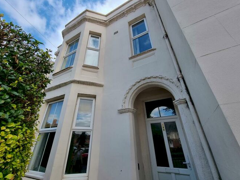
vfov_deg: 85.6
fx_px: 97
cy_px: 84
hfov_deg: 102.0
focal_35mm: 14
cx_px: 115
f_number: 2.2
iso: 50
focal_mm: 2.2
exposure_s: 1/884
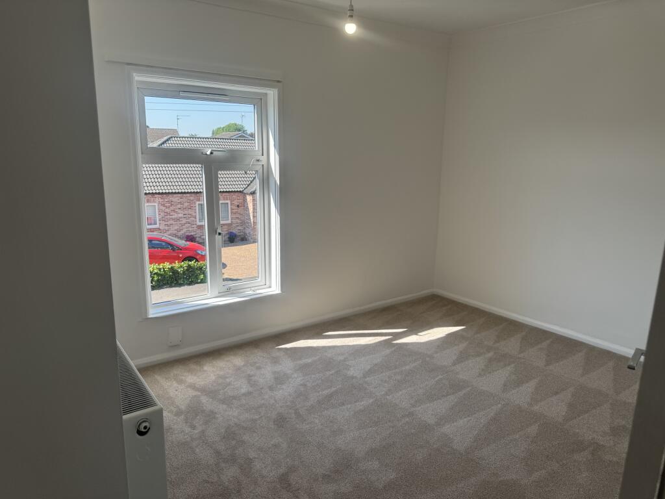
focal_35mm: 24
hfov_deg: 71.6
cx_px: 332
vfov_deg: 56.8
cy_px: 250
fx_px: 461
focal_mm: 6.76
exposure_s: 1/723
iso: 80
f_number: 1.78
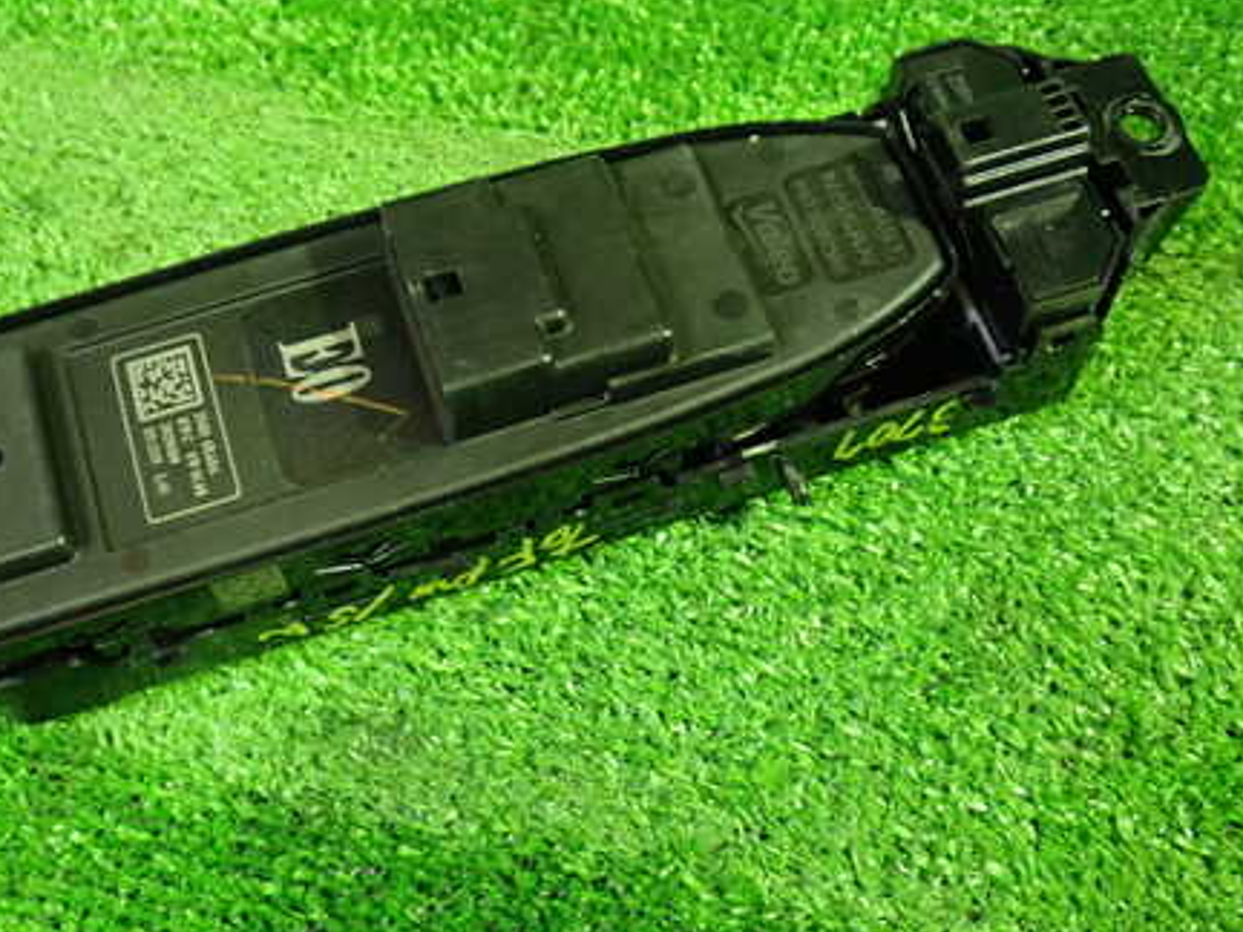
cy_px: 394
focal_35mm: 50
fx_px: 1795
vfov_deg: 29.1
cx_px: 524
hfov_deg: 38.1
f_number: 2.5
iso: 800
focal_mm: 6.37
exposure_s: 1/20
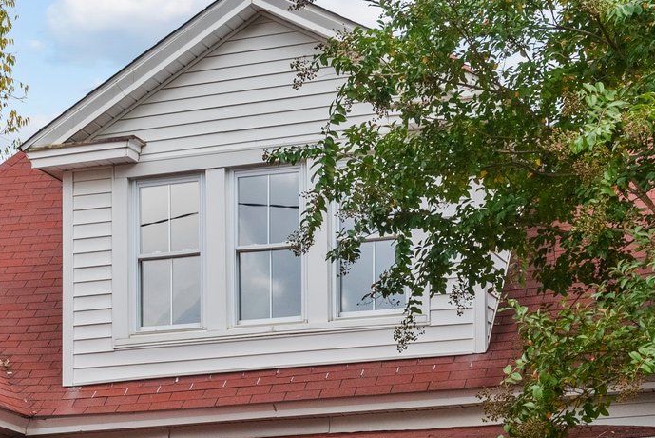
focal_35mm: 104
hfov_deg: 19.5
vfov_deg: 13.0
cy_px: 420
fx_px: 1893
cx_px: 144
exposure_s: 1/400
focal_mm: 35
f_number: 8
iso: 800
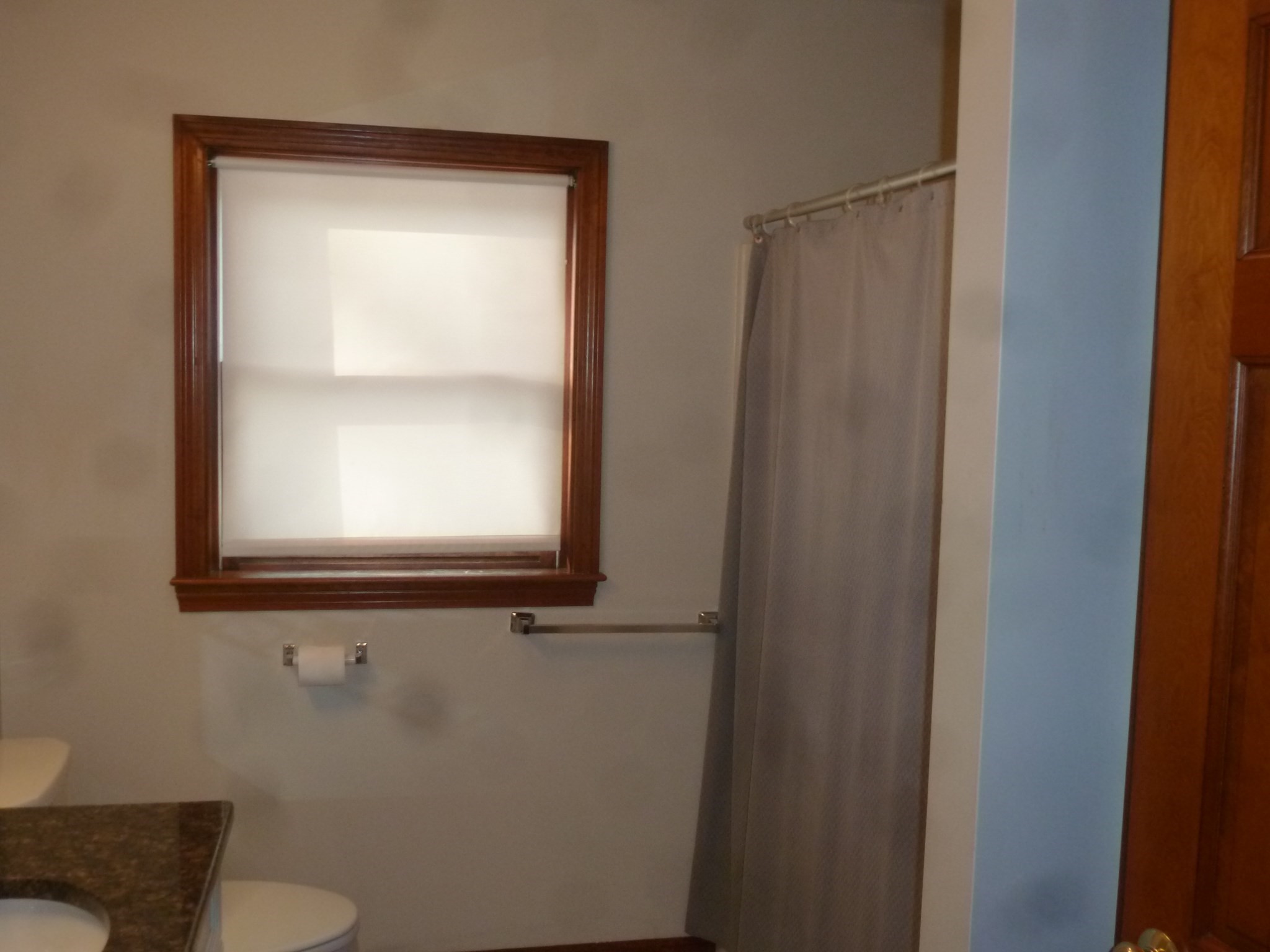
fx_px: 1211
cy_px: 476
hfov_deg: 55.4
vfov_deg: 42.9
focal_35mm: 33
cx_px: 635
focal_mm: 5.9
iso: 250
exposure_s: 1/60
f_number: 3.6
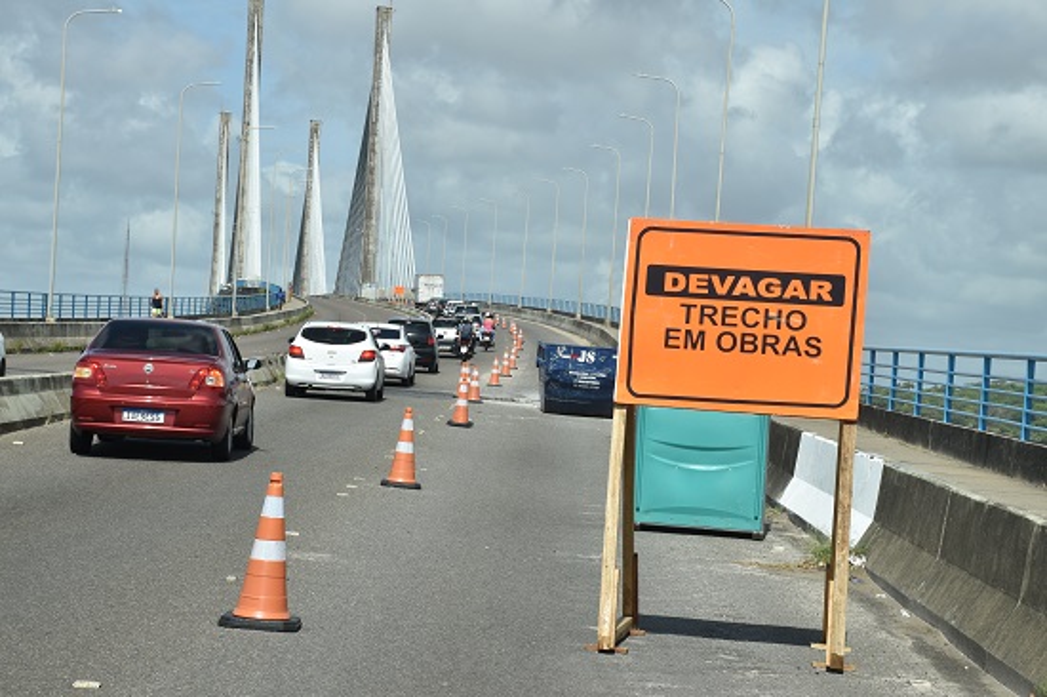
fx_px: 2877
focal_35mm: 99
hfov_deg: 20.6
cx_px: 524
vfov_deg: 13.8
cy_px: 348
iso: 100
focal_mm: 66
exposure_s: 1/200
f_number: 14
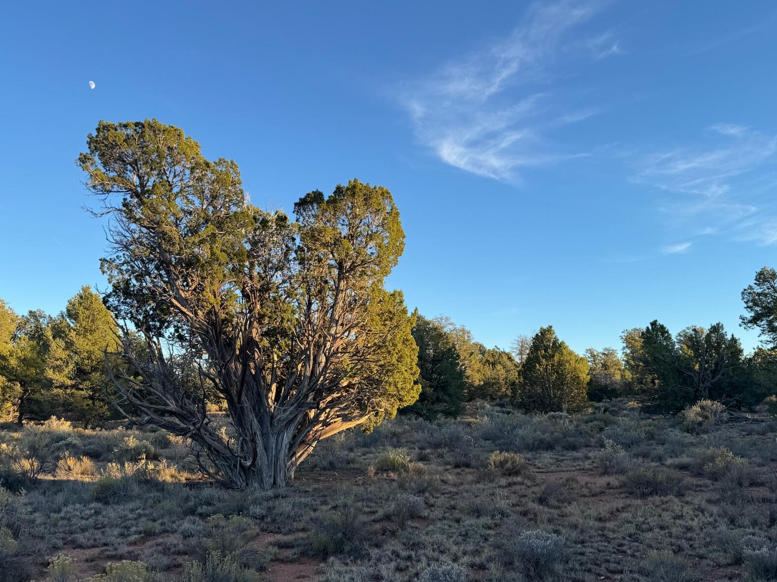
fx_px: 696
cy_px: 343
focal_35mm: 31
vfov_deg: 45.2
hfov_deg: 58.3
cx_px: 366
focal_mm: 6.76
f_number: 1.78
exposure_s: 1/1215
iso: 80
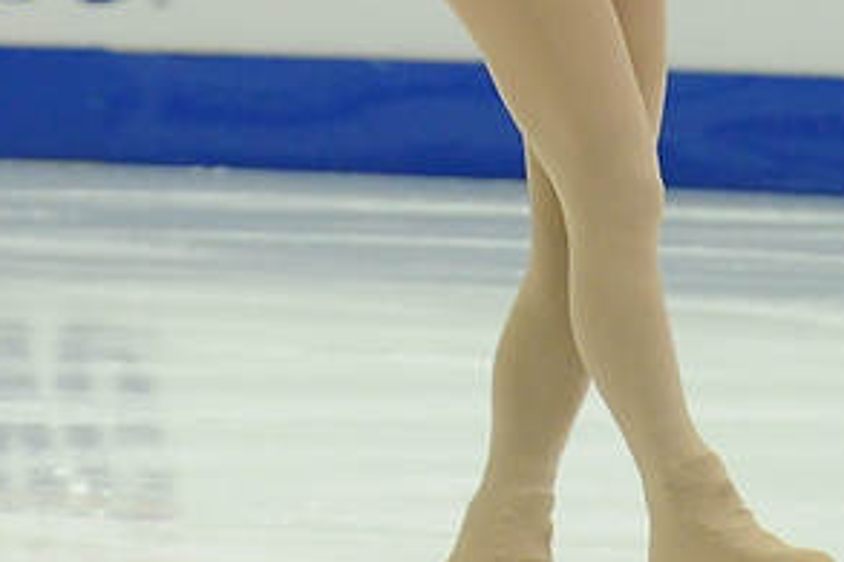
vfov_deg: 1.7
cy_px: -163
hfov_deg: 2.5
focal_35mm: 818
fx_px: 19166
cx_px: 542
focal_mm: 200
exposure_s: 1/640
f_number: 5.6
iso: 3200
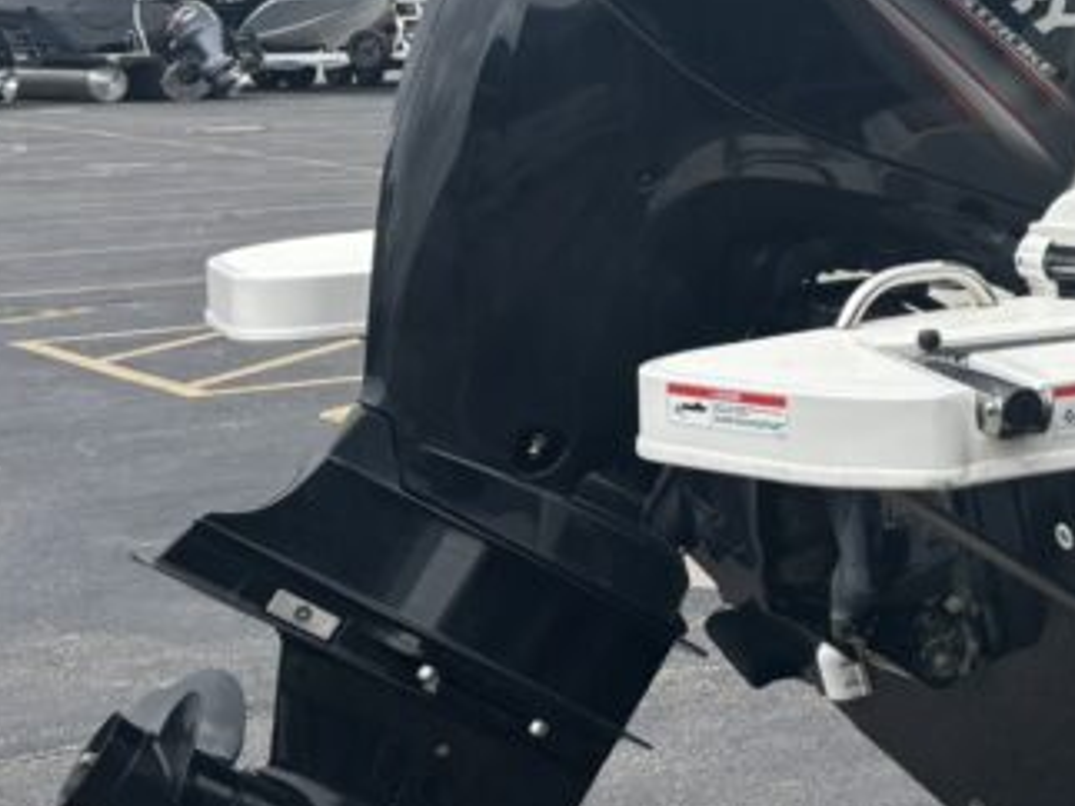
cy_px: 190
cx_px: 1536
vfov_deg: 17.1
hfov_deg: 20.1
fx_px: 2670
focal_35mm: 86
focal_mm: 5.96
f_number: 1.6
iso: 50
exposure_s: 1/1845
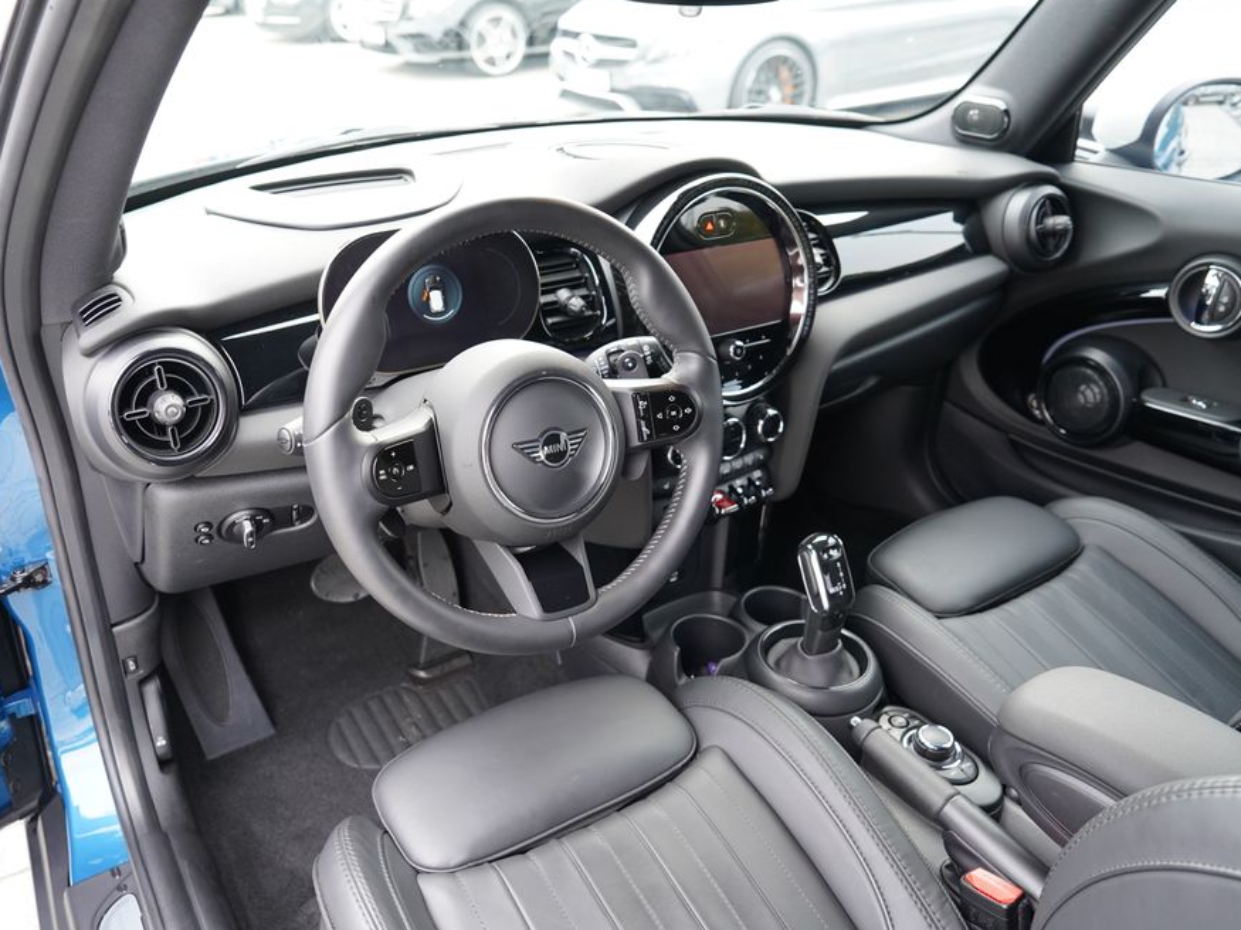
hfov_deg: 65.0
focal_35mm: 27
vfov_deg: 51.3
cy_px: 474
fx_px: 968
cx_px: 536
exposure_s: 1/160
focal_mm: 24
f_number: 4
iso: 1250
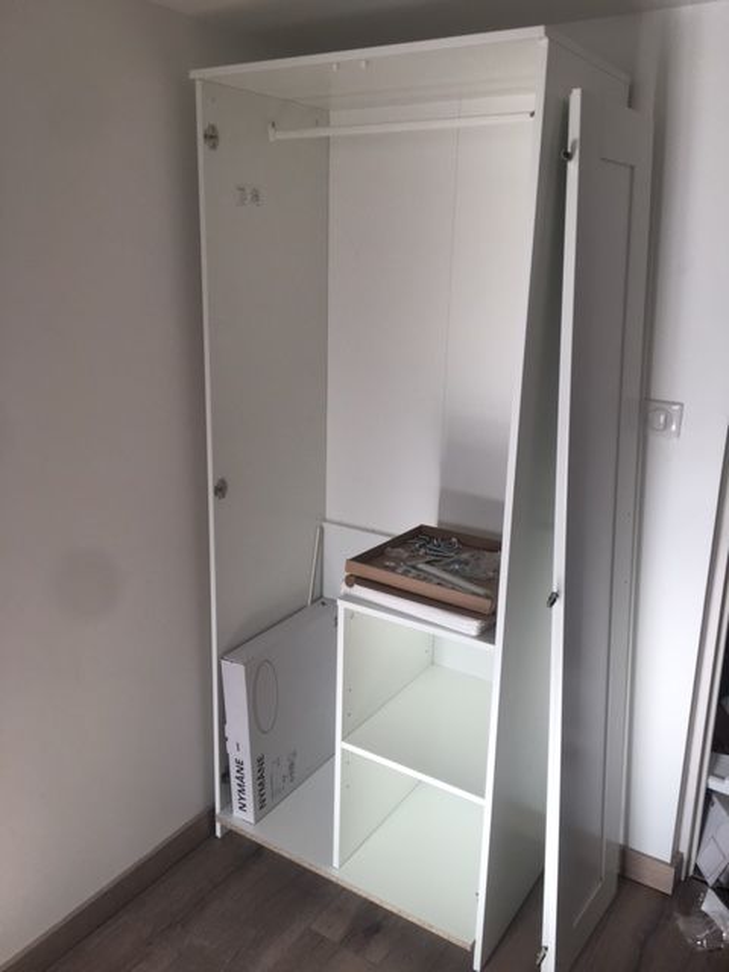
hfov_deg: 48.2
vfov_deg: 61.7
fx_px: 814
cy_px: 486
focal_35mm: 29
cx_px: 364
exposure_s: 1/100
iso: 40
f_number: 2.2
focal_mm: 4.15
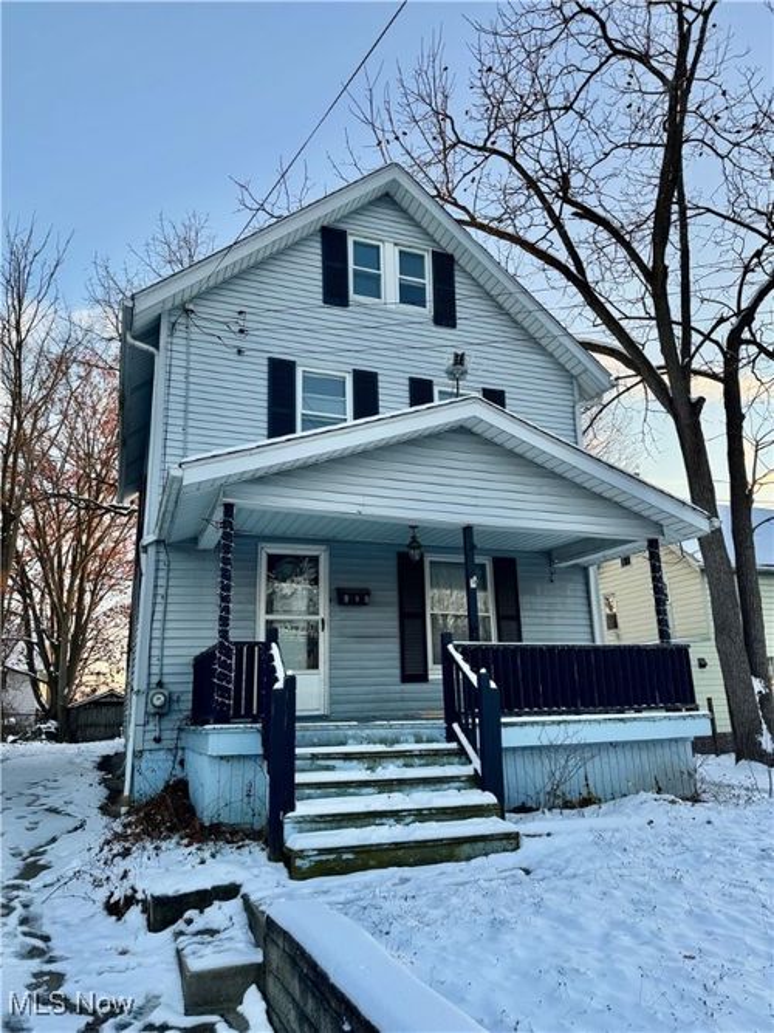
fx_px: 716
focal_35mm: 24
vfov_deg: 71.6
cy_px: 516
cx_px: 387
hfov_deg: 56.8
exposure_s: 1/340
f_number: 1.78
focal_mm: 6.76
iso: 80
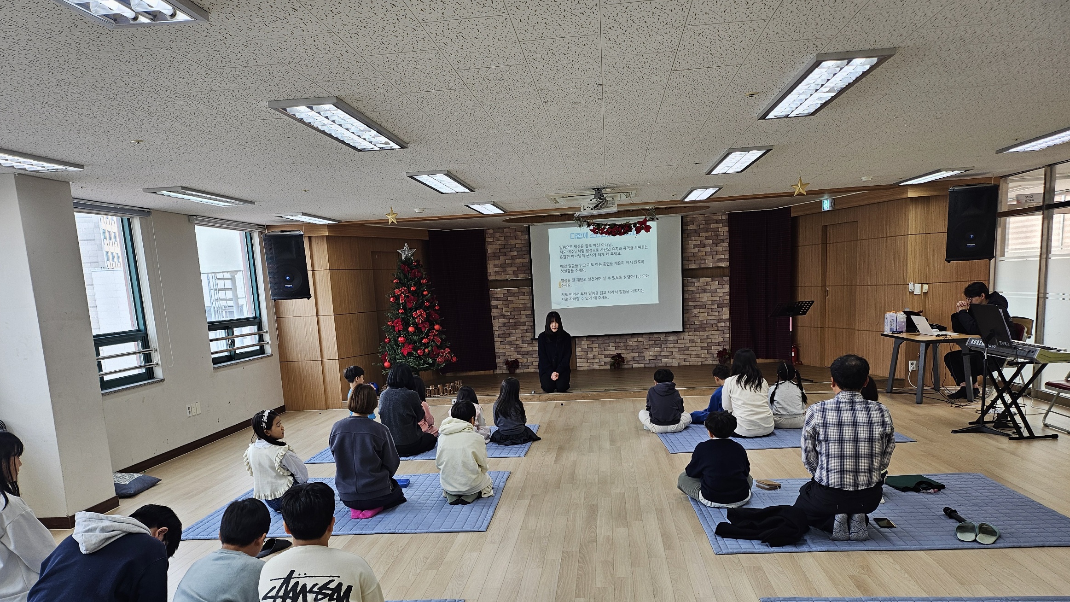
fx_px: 766
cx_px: 523
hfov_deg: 69.9
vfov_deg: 42.3
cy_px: 404
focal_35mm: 27
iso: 64
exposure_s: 1/120
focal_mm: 5
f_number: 1.8
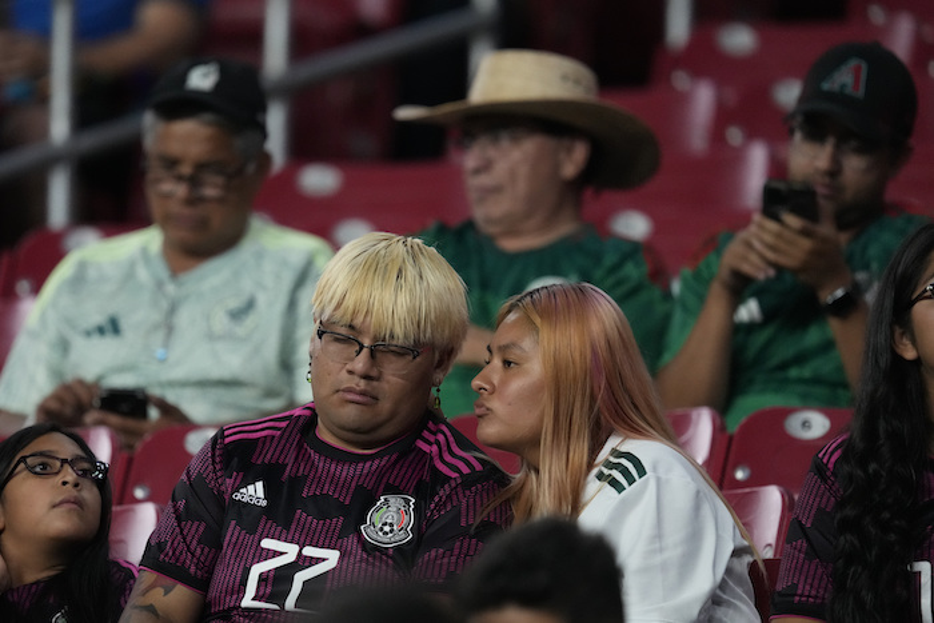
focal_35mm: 600
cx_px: 467
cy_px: 312
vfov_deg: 2.3
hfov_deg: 3.4
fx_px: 15569
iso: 6400
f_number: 4
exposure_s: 1/1000
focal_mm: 600
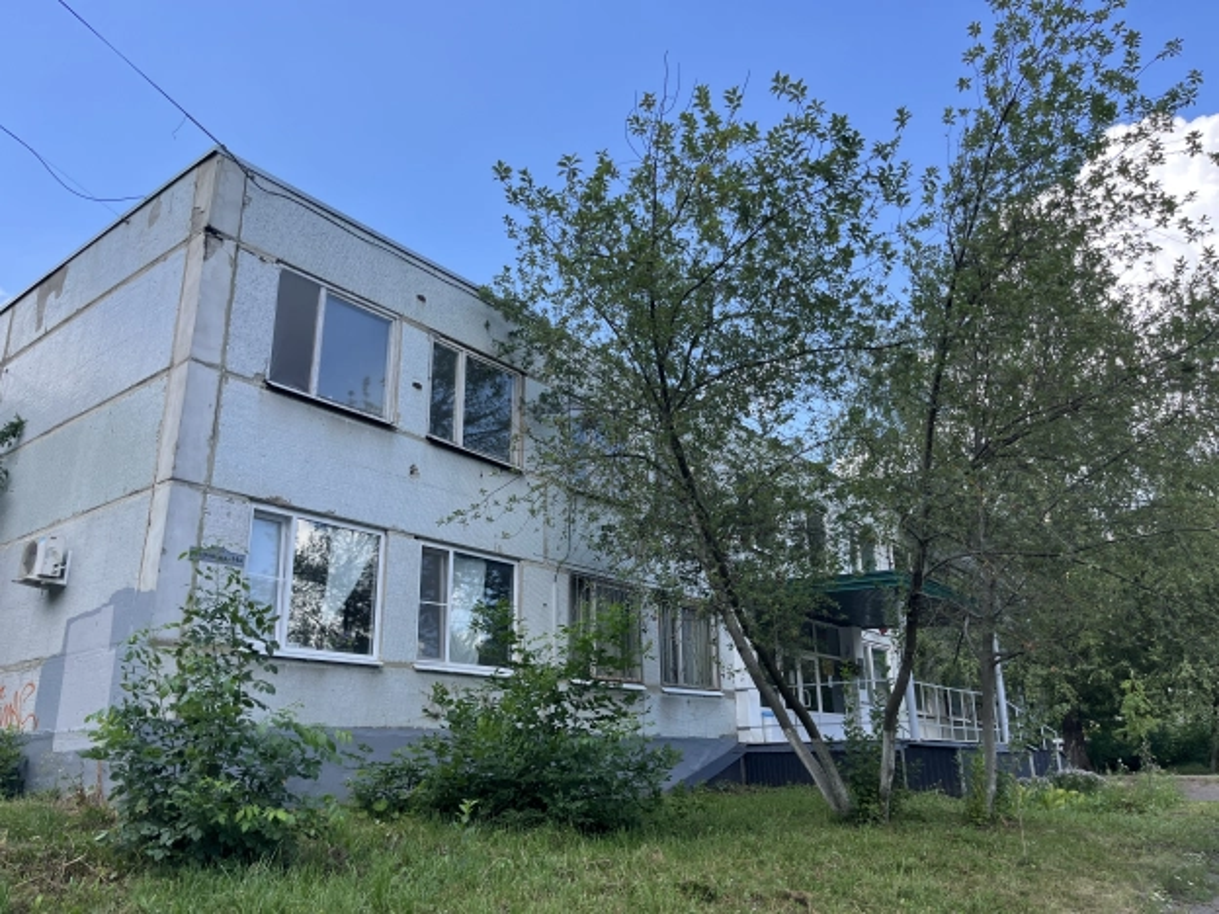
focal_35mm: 26
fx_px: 916
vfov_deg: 53.1
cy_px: 457
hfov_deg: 67.3
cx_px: 610
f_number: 1.6
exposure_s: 1/1056
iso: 50
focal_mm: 5.1
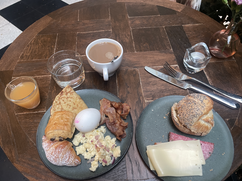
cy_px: 90
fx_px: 182
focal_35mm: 26
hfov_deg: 67.3
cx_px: 121
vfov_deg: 53.1
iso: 400
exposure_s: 1/50
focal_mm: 4.2
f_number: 1.6
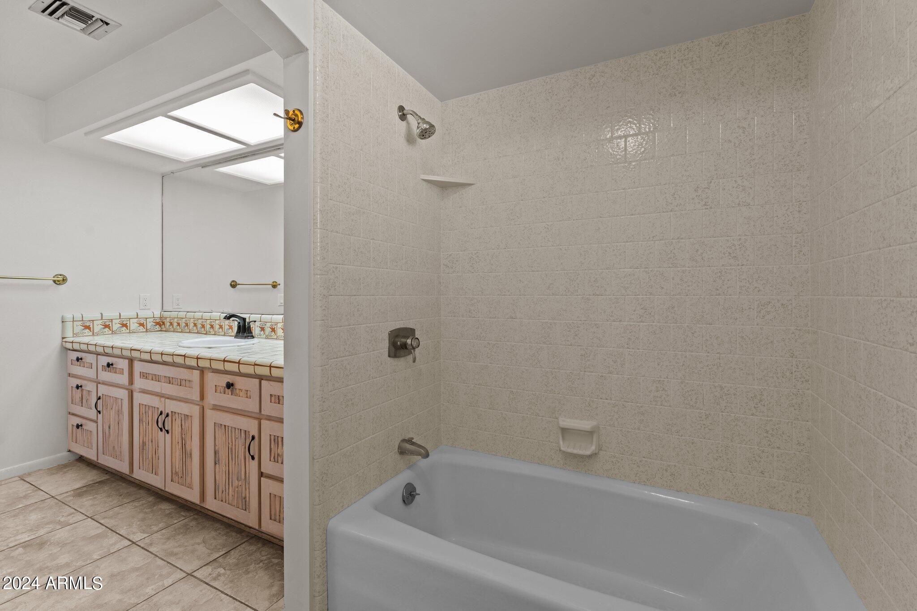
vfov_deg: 75.5
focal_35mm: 16
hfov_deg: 98.5
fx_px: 395
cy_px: 306
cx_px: 458
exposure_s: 1/5
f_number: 8
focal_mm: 15.5
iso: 400
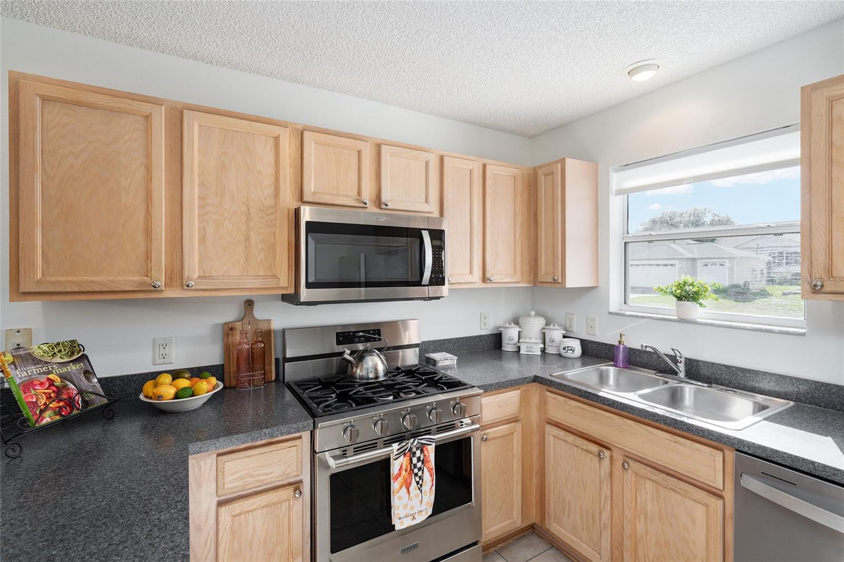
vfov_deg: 70.4
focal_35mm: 17
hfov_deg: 93.3
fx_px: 398
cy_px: 281
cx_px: 422
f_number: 7.1
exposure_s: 1/8
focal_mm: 17
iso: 100
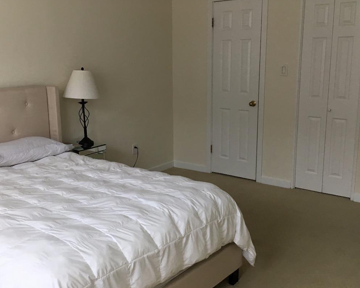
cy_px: 150
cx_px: 151
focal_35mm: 41
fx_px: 437
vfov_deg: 36.5
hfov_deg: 44.6
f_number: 2.2
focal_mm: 4.15
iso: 25
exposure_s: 1/30
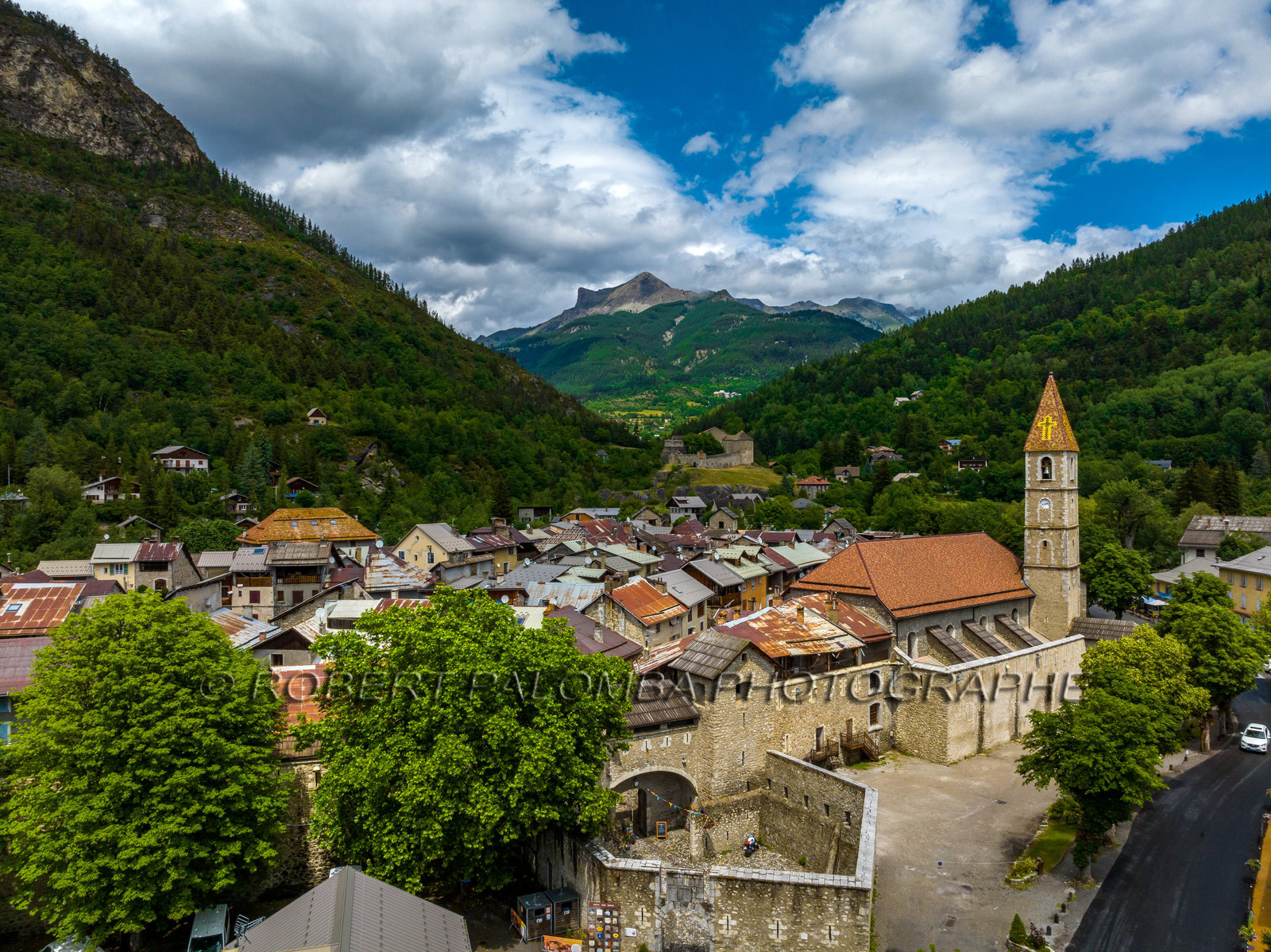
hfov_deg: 71.6
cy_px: 476
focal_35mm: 24
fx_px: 881
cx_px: 636
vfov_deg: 56.8
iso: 200
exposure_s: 1/400
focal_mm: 12.3
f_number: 11
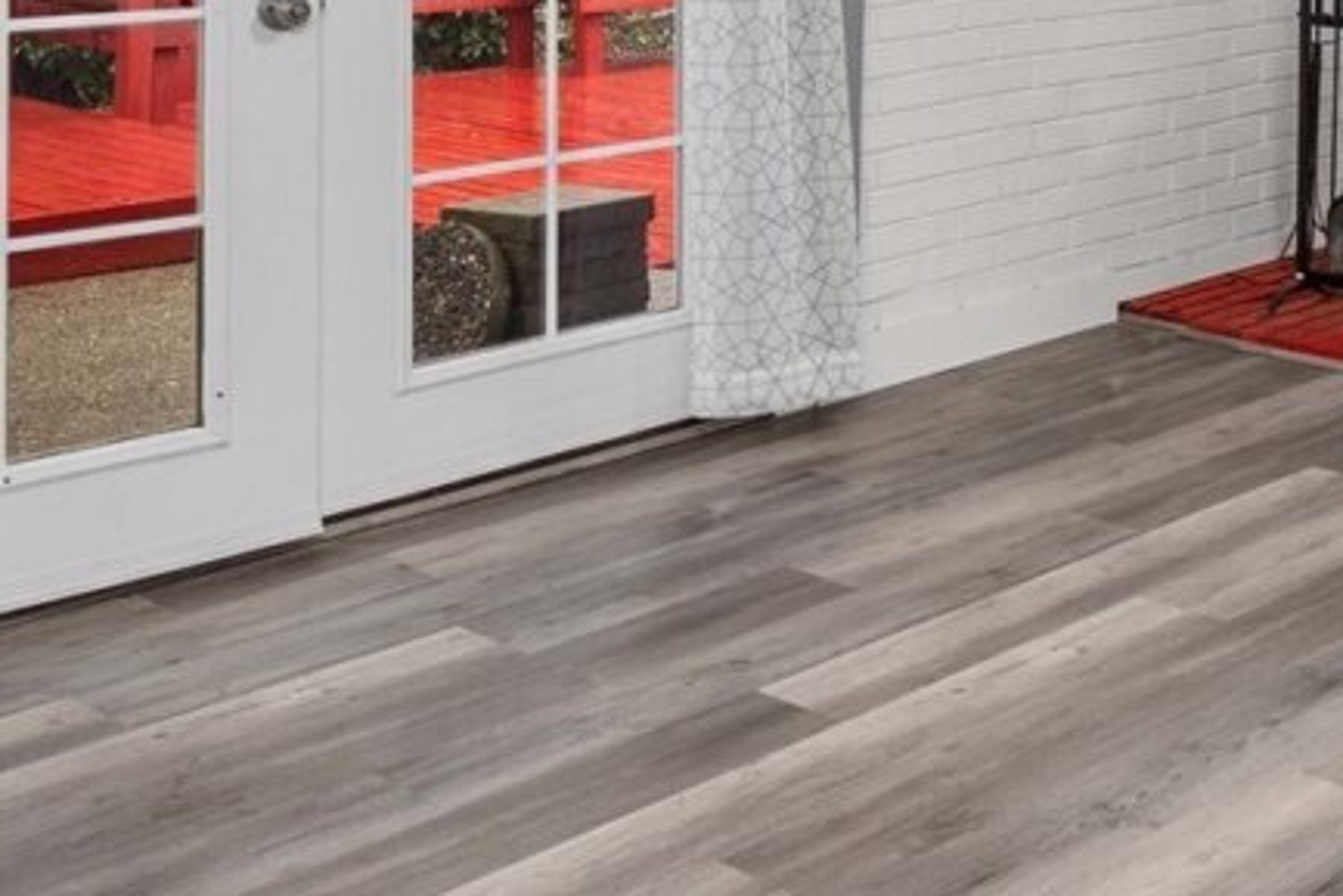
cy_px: -126
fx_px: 2052
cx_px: 1467
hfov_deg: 32.1
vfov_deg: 23.0
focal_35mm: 55
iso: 1000
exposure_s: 1/3
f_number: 7.1
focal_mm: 17
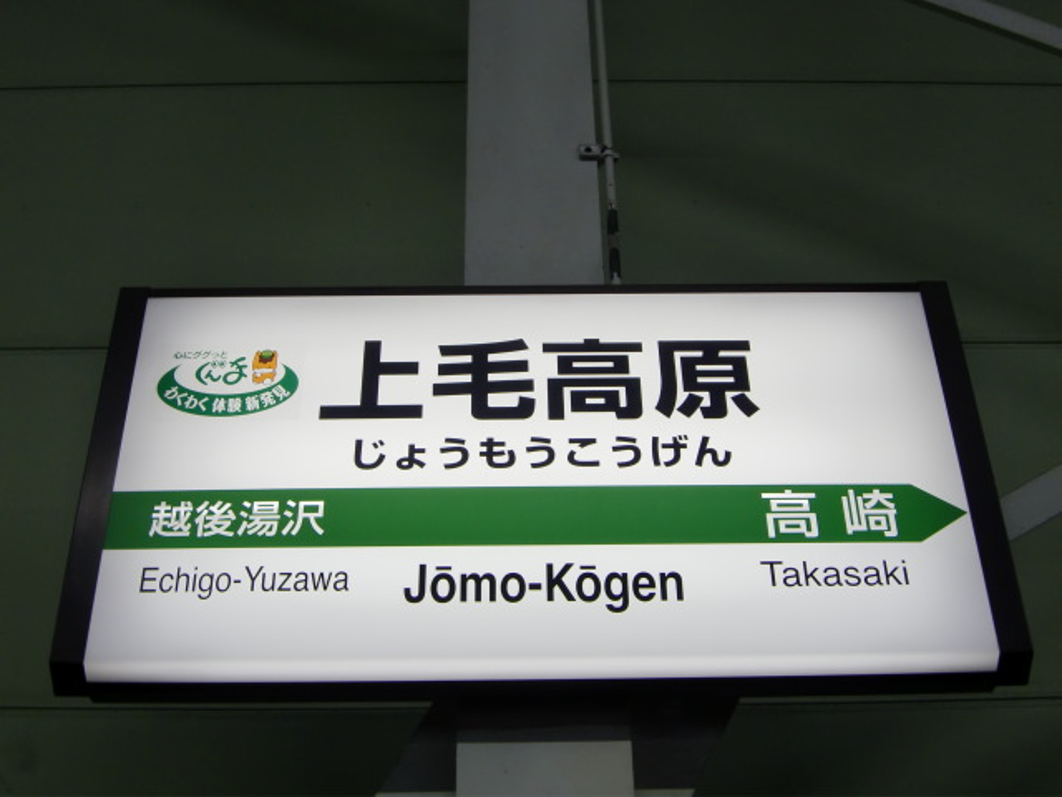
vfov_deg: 31.5
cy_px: 398
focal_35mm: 46
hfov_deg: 41.2
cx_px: 531
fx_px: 1411
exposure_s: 1/60
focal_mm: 8.2
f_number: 3.3
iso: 64
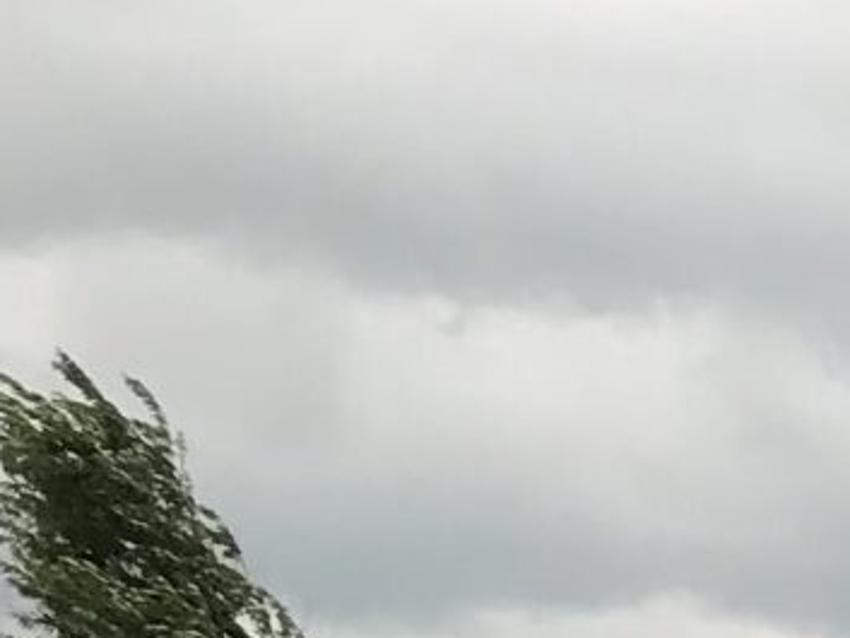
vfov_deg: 6.4
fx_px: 4986
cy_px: 2229
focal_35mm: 203
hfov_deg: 7.7
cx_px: 2979
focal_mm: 3.99
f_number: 1.8
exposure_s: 1/201
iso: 20
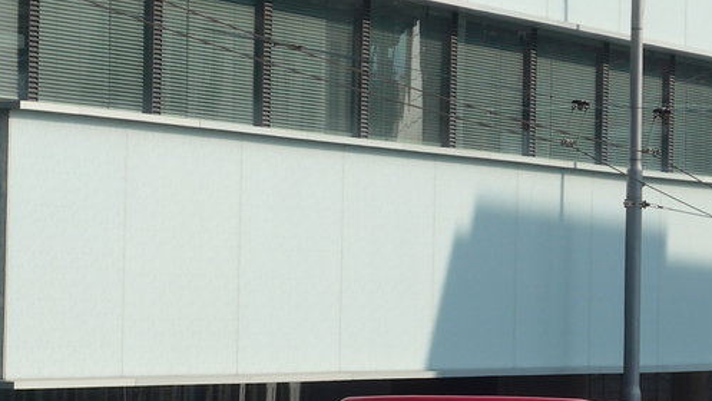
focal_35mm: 347
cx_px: 331
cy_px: 388
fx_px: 6554
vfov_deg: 3.5
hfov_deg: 6.2
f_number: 5.3
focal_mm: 25.7
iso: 80
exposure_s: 1/500
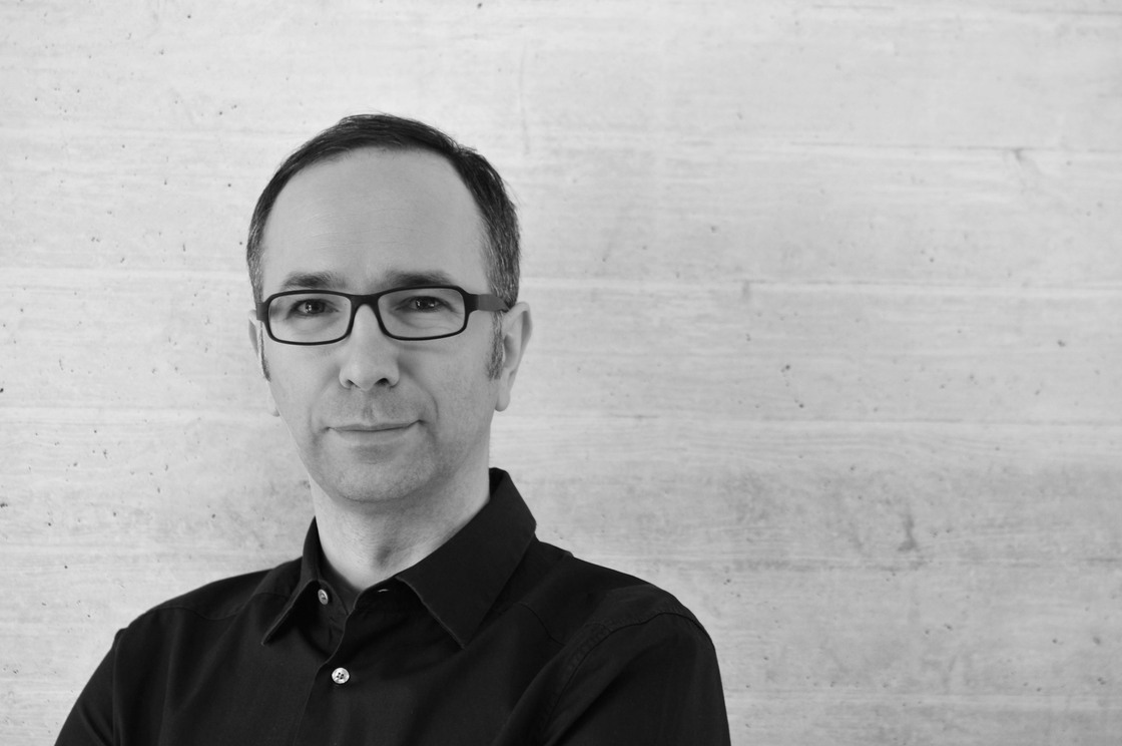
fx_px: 2802
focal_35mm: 90
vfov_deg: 15.2
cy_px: 373
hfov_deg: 22.6
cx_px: 561
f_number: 4
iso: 200
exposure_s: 1/60
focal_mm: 60
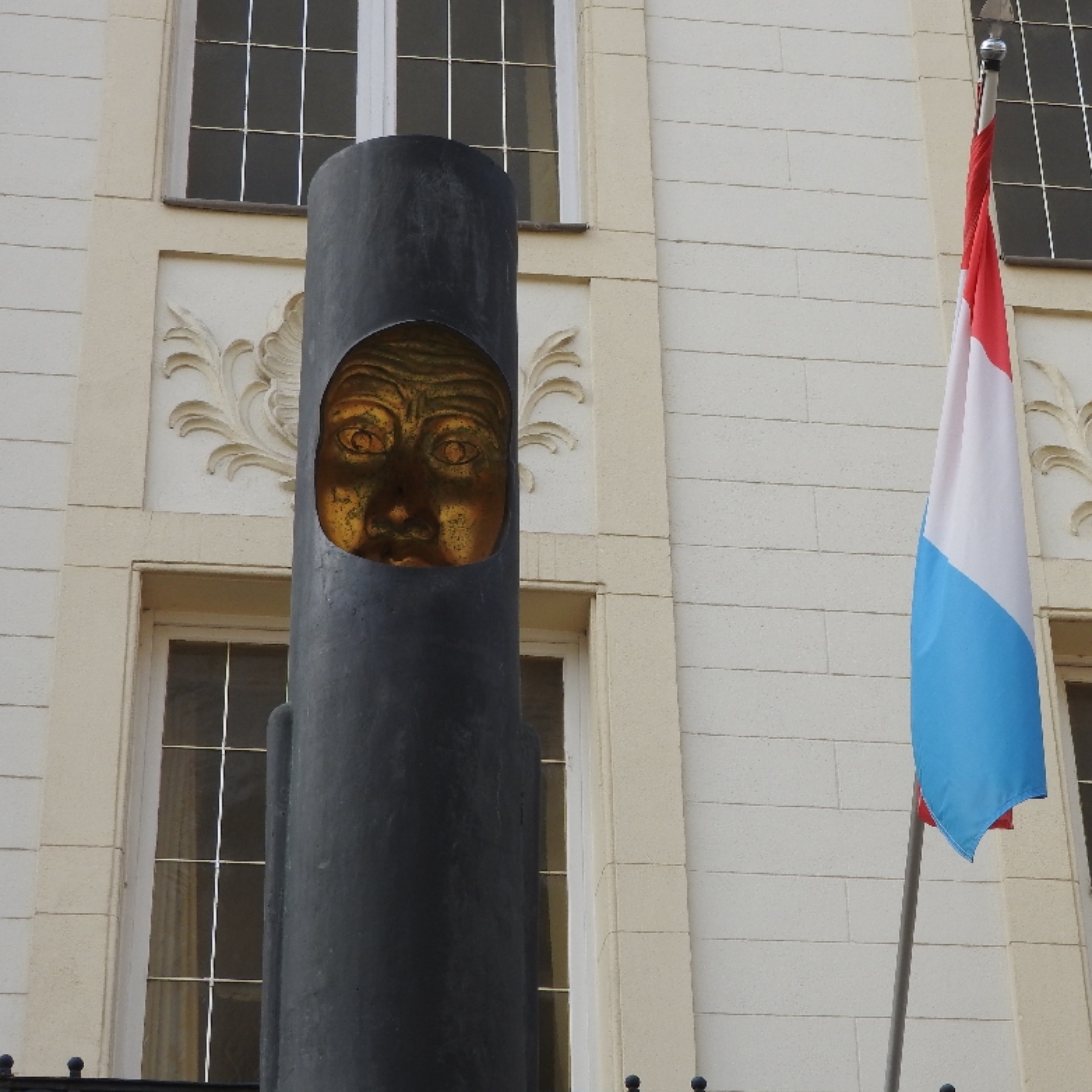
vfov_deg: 18.3
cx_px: 783
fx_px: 3391
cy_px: 492
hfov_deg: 18.2
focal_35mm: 95
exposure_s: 1/320
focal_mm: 12.5
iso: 100
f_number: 4.5
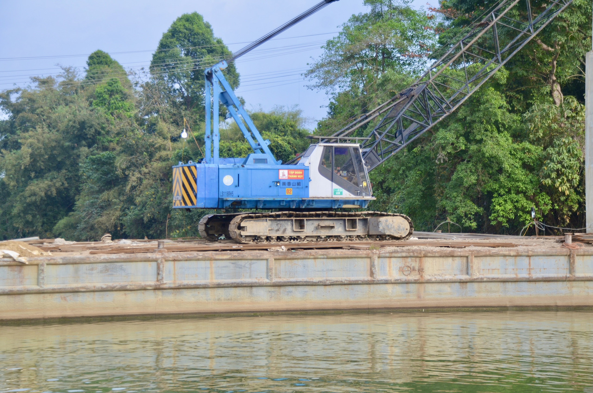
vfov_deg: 15.6
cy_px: 196
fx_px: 1430
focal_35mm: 87
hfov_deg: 23.4
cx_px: 296
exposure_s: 1/500
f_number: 5.6
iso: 250
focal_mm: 58
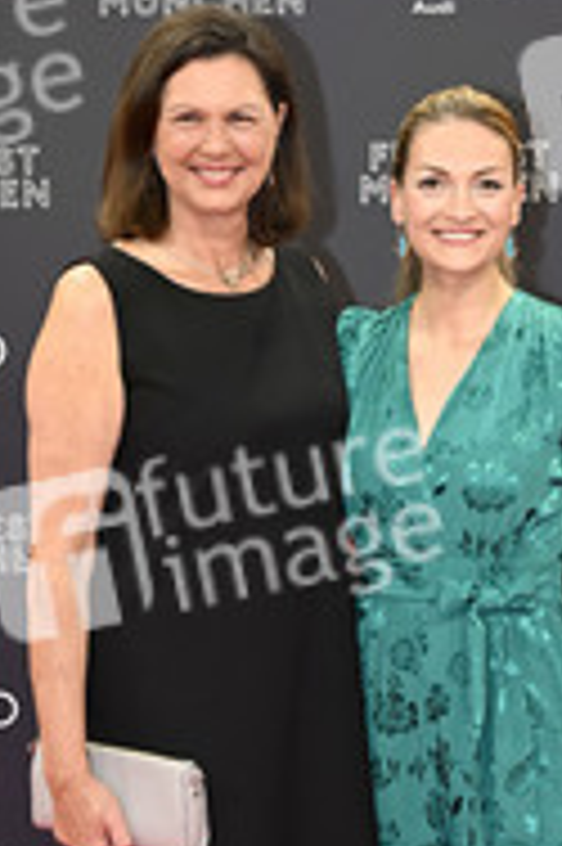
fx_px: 2440
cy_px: 760
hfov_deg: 13.1
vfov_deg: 19.3
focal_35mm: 104
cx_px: 342
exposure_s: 1/125
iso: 800
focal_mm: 49
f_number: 6.3
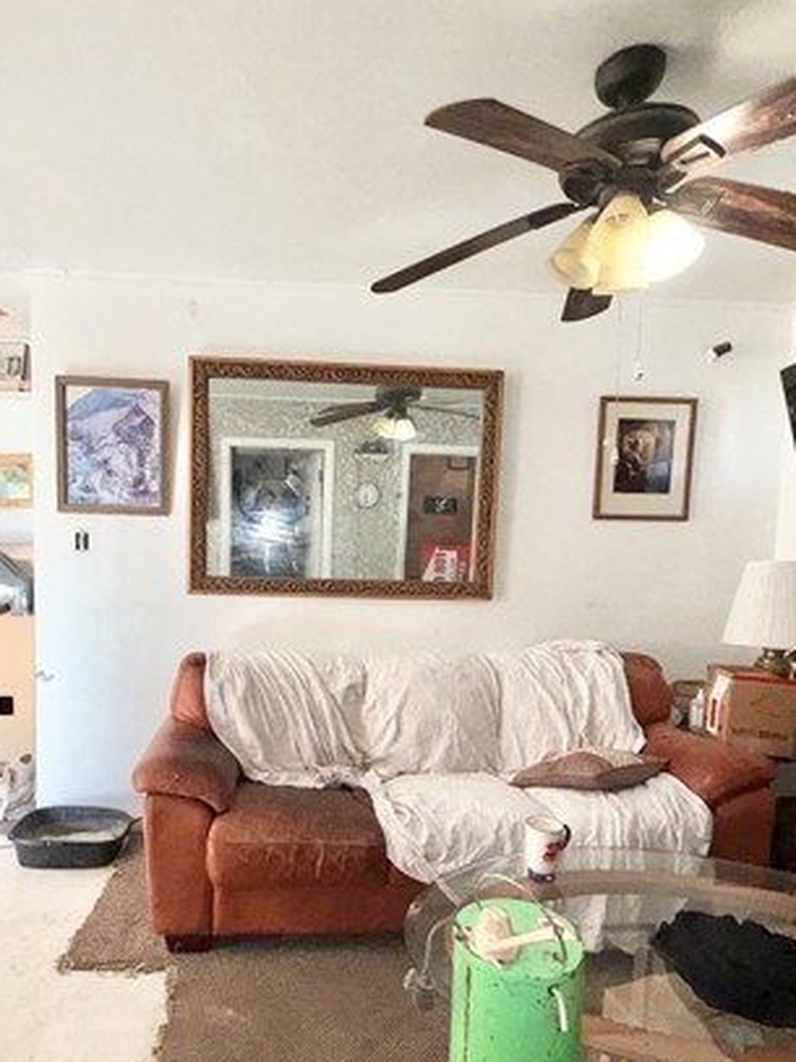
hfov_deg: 60.5
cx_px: 318
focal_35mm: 22
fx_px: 675
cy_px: 598
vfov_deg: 76.1
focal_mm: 2.22
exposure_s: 1/122
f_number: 2.2
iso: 64
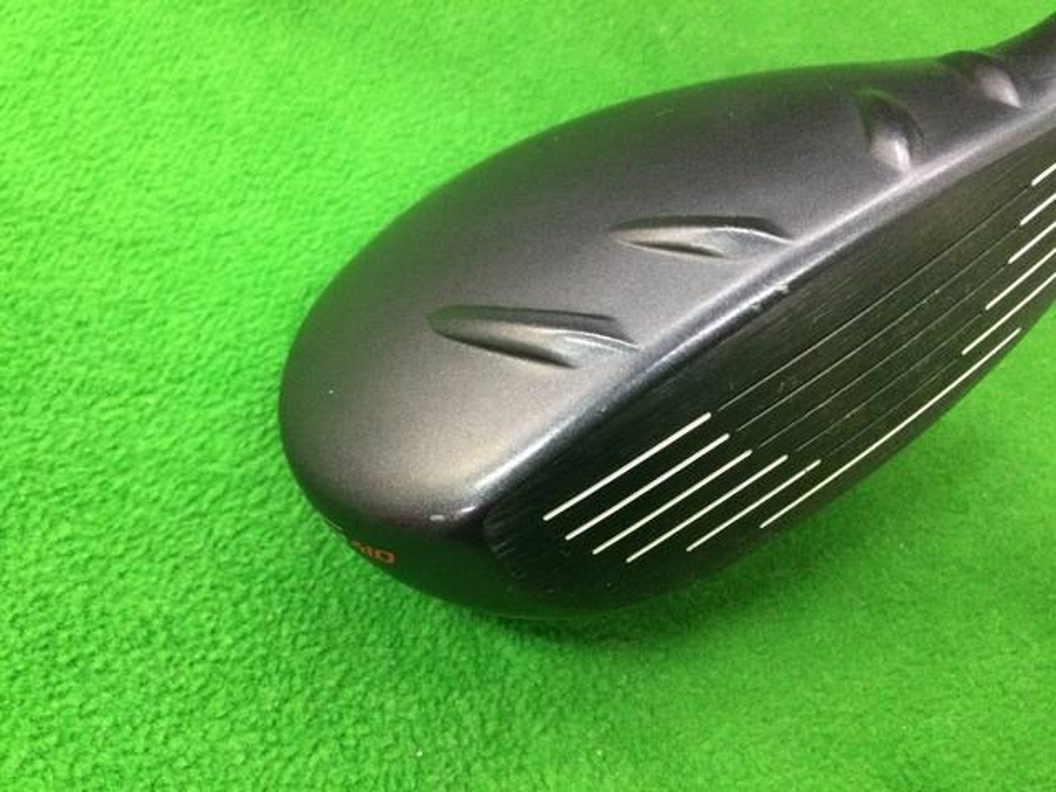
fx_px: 946
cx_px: 528
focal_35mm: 31
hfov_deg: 58.4
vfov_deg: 45.4
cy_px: 396
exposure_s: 1/24
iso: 200
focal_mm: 3.3
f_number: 2.4
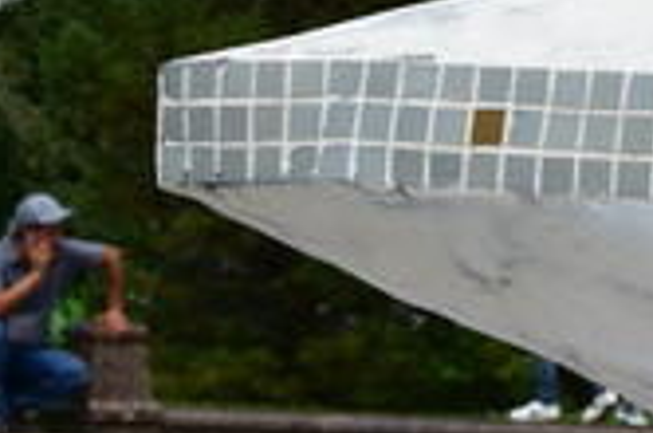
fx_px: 4852
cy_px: -260
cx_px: 1373
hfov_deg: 7.4
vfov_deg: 5.1
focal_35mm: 268
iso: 100
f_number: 8
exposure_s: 1/250
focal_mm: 34
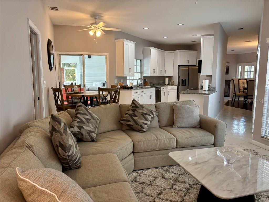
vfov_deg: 53.1
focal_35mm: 26
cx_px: 134
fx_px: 202
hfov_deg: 67.3
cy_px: 101
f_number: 1.6
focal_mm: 5.96
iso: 100
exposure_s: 1/120
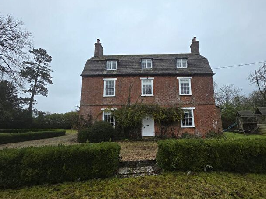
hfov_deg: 97.7
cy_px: 103
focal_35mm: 15
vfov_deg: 81.7
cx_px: 149
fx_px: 115
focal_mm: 2.2
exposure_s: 1/404
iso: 40
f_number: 1.9
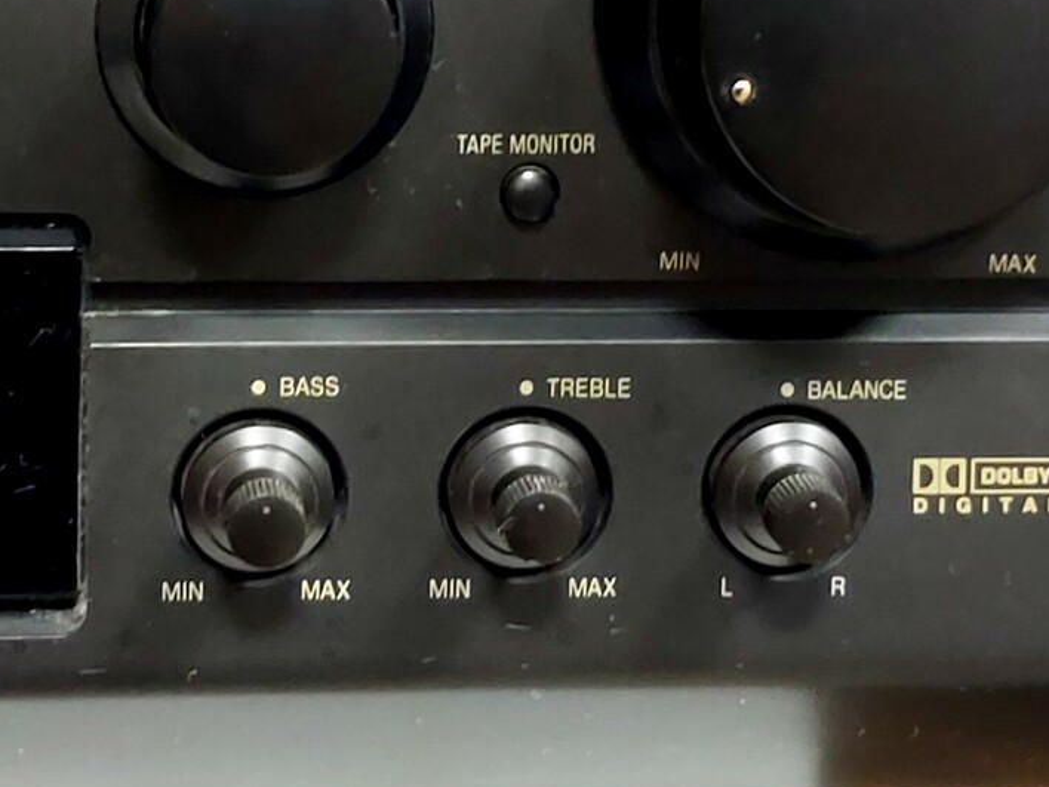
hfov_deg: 40.1
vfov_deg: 30.1
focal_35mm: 47
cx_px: 391
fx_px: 1424
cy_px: 144
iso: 640
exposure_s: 1/24
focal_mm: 3.92
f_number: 1.7
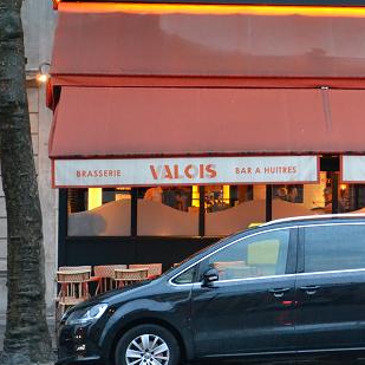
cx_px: 417
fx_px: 2004
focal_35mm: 168
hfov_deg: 10.3
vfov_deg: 10.4
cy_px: 138
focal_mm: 52
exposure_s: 1/25
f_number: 5
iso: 3200
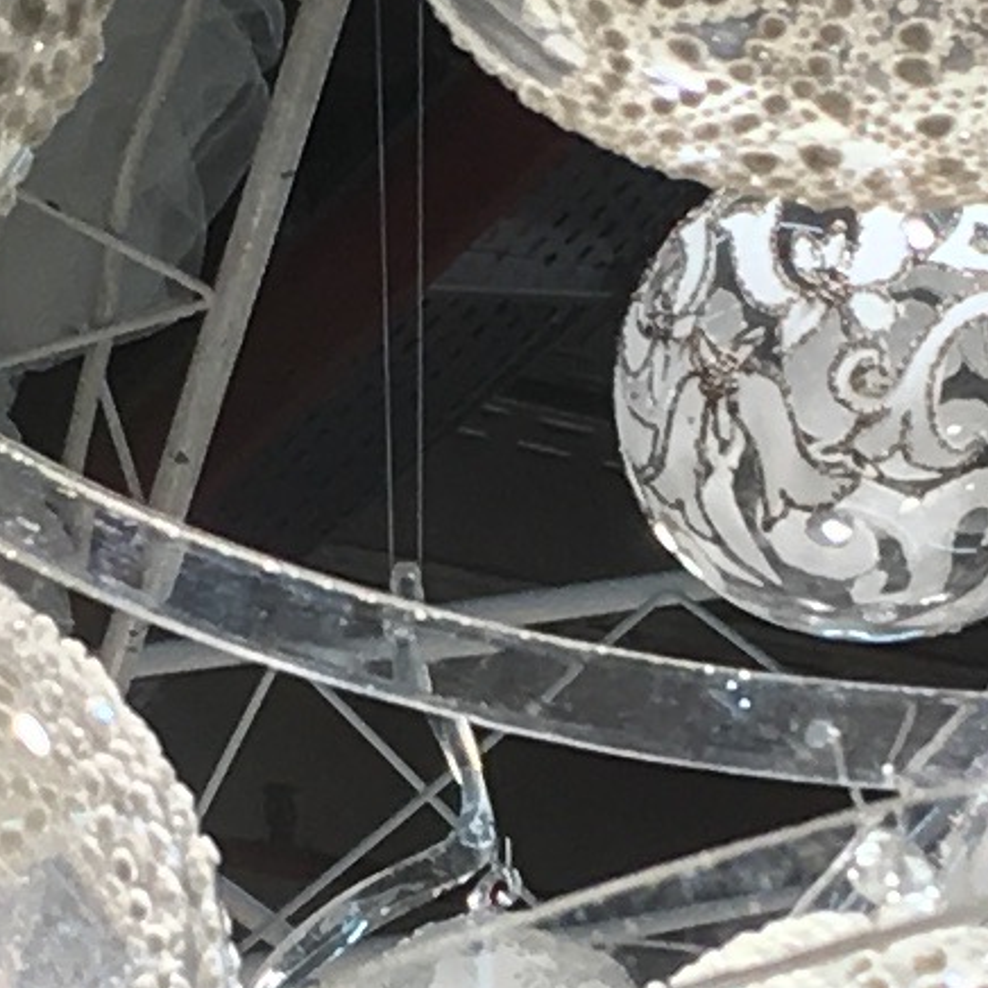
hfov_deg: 7.4
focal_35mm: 237
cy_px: 943
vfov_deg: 7.4
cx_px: 535
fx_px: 7653
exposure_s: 1/50
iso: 25
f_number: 2.2
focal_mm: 4.15
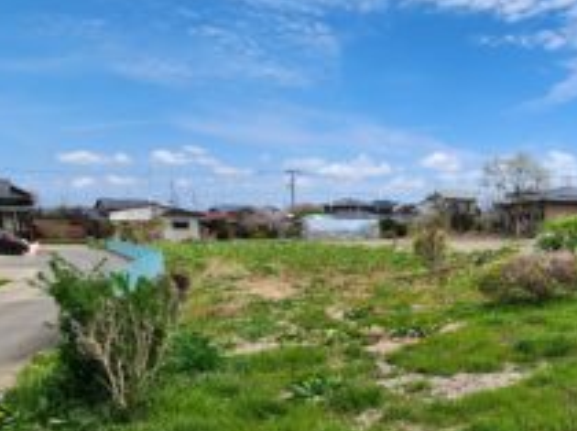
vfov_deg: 43.7
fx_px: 516
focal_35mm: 31
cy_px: 331
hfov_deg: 51.1
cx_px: 528
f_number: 2.2
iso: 50
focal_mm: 2.2
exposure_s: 1/2175
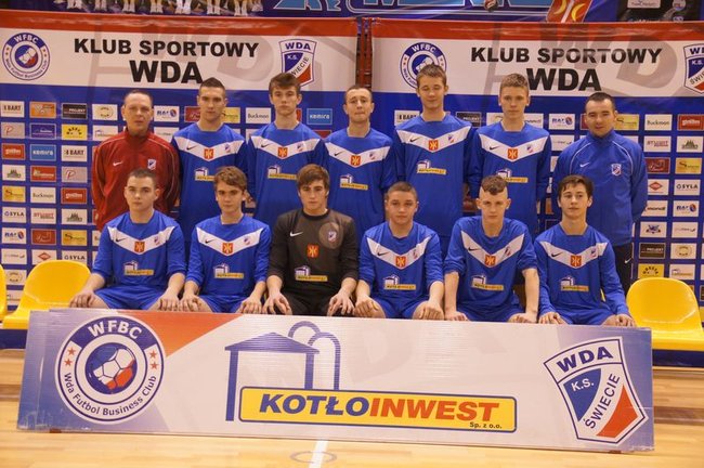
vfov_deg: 25.7
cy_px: 234
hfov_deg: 37.9
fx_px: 1026
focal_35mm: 52
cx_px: 352
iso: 1600
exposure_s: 1/100
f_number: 5
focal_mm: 35
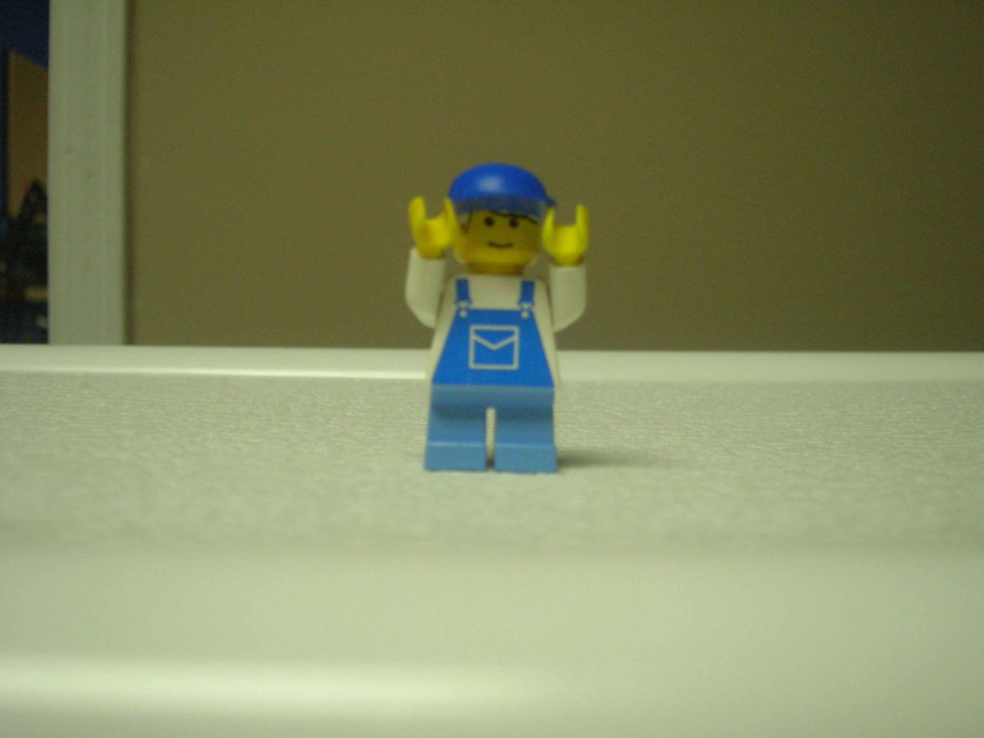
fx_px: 1080
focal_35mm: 38
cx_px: 492
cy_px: 369
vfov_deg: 37.7
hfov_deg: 49.0
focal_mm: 6.4
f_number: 3
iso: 200
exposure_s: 1/60
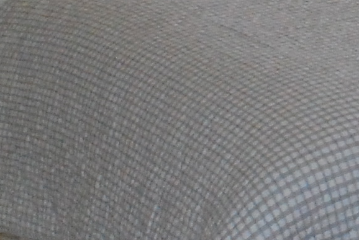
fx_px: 2007
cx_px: 644
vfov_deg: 6.8
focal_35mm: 201
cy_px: -44
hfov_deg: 9.7
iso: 1600
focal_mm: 20
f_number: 13
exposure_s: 1/200
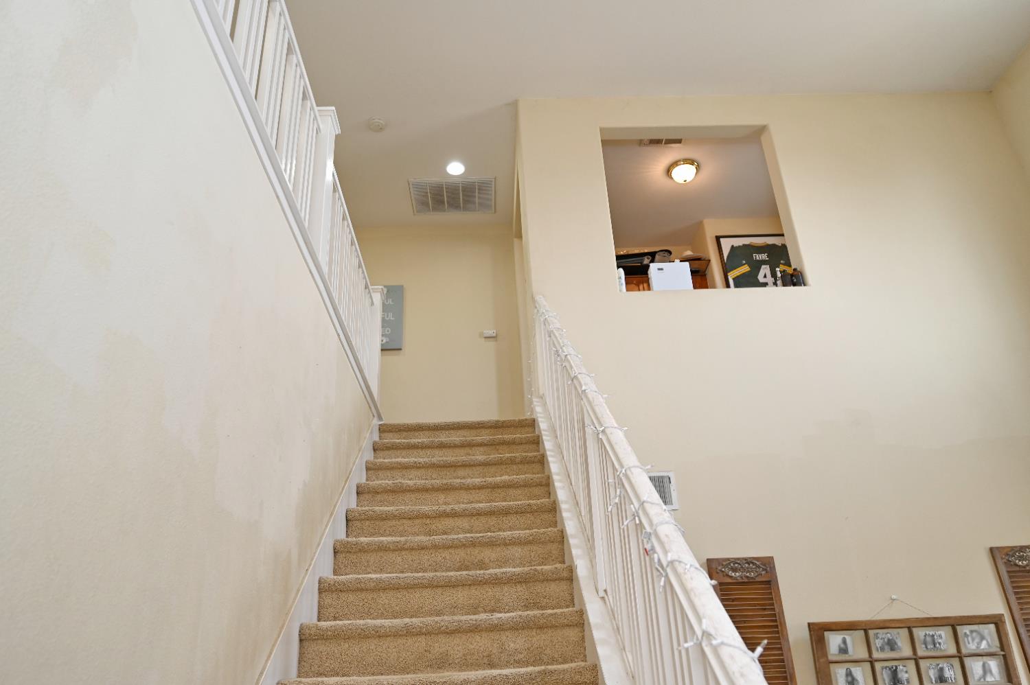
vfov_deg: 53.1
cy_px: 342
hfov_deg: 73.8
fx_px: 686
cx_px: 515
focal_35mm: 24
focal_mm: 24
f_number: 4
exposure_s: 1/60
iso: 360
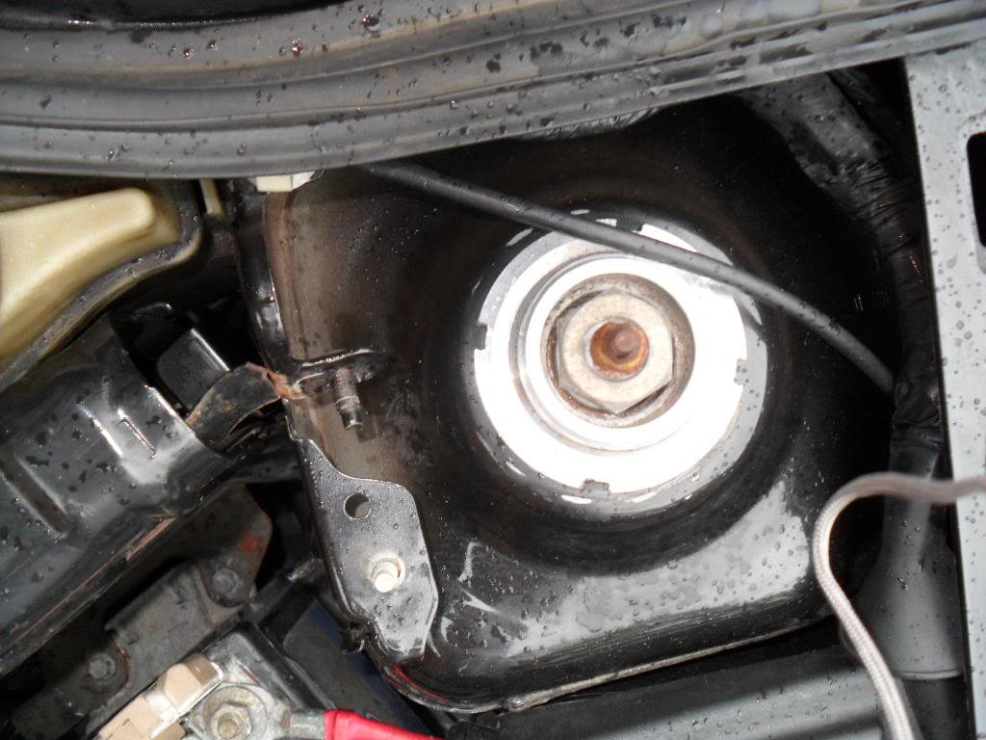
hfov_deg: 52.6
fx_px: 997
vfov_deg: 40.7
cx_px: 493
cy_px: 370
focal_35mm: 35
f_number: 3
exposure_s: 1/45
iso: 200
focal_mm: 6.3
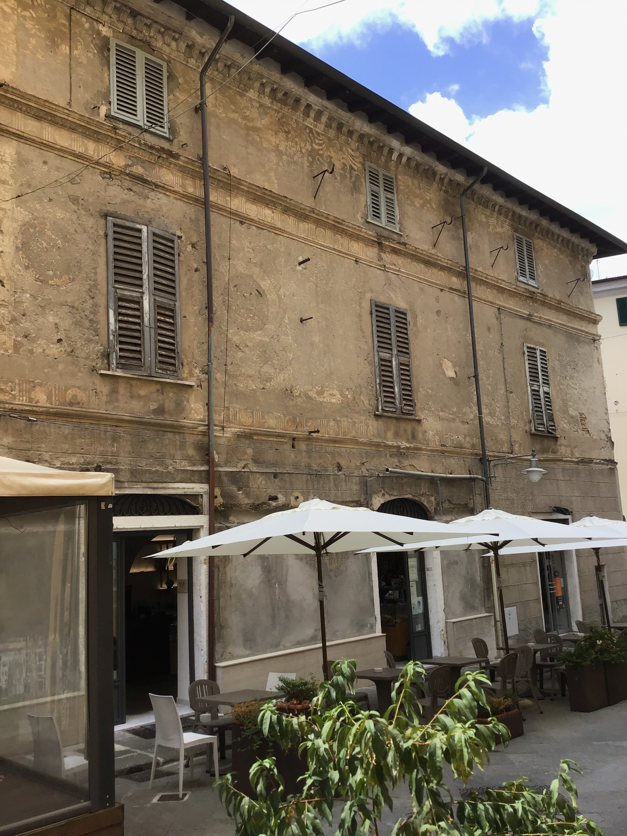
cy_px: 418
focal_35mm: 31
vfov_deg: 58.4
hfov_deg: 45.4
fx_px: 749
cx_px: 314
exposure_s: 1/491
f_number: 2.4
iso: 25
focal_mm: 3.3
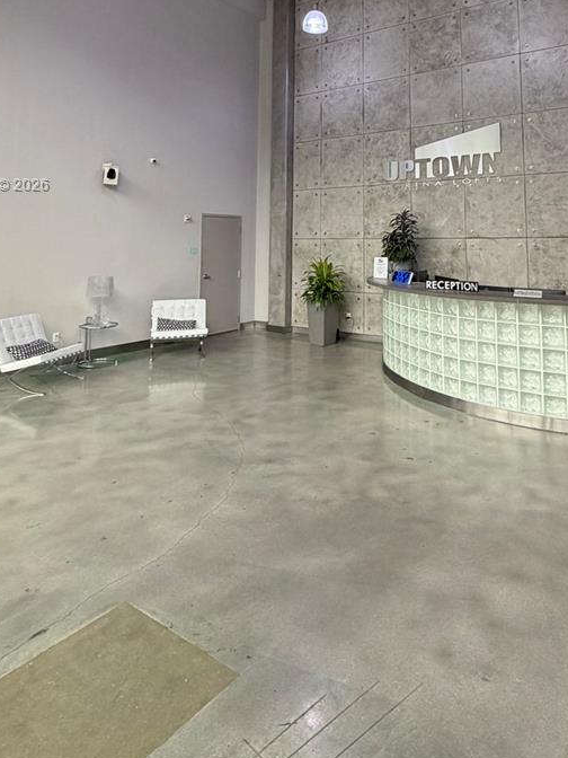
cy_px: 186
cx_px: 347
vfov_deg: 65.0
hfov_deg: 54.4
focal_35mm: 25
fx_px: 547
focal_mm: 2.22
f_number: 2.2
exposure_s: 1/60
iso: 200
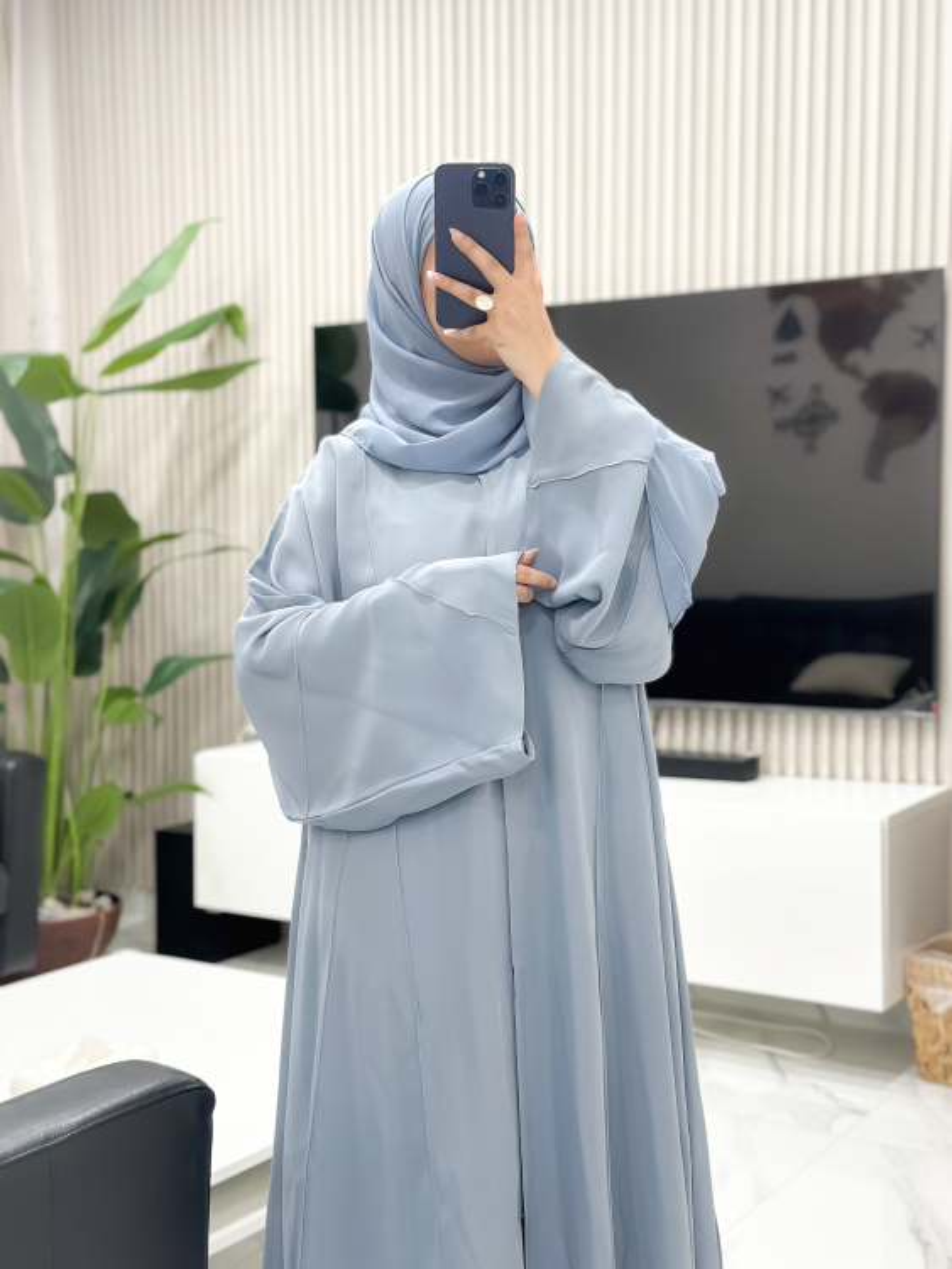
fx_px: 1759
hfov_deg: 30.3
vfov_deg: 39.6
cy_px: 634
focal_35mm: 48
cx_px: 476
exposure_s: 1/60
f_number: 1.8
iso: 160
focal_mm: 6.86
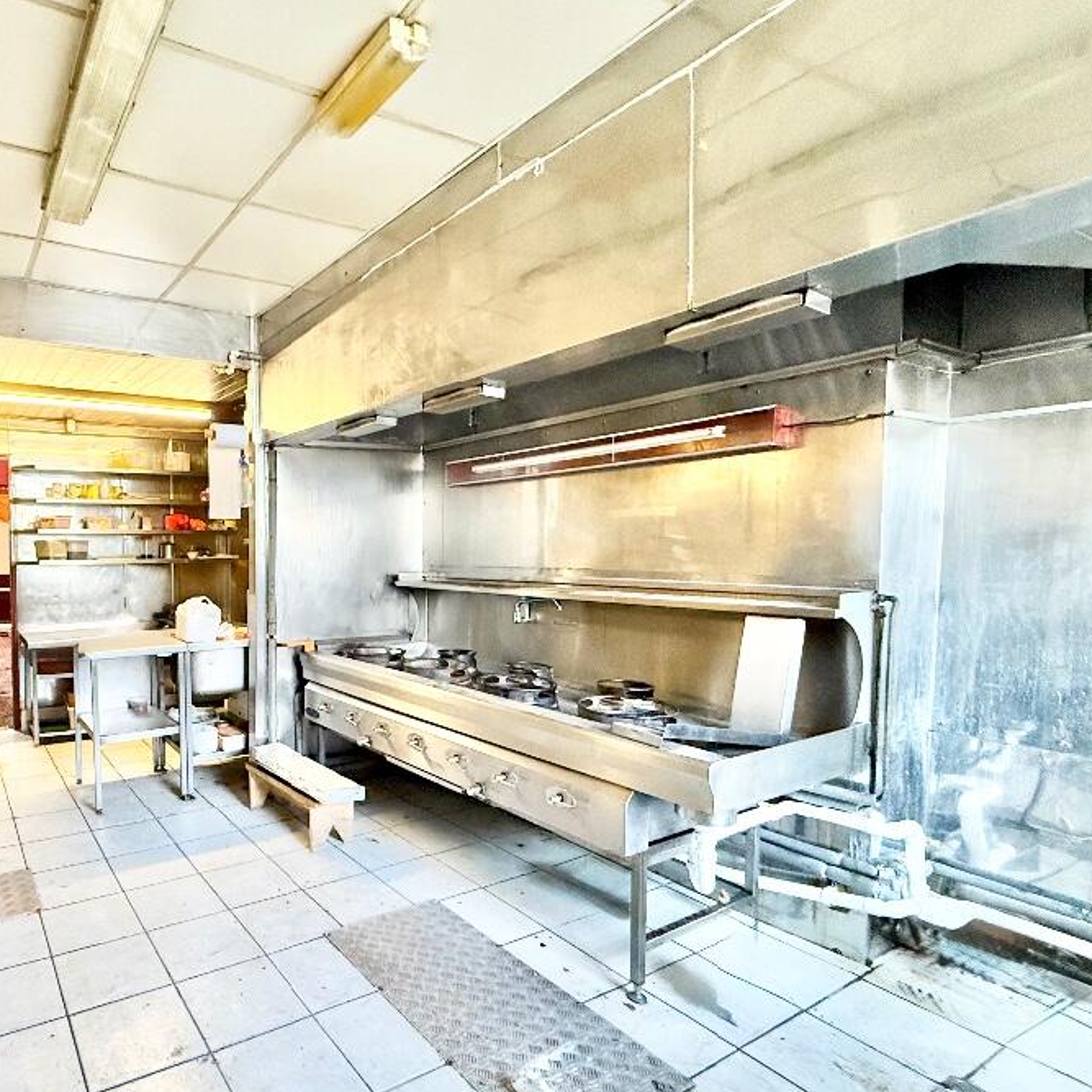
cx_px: 278
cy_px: 584
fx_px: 678
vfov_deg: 77.6
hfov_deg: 72.5
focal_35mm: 19
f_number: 2.2
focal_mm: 2.22
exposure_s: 1/100
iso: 500
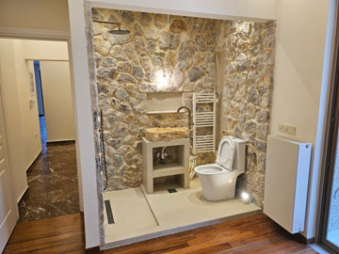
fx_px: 225
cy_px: 127
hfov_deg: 73.9
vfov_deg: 58.9
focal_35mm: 23
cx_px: 170
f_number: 1.7
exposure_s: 1/100
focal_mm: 6.3
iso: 80
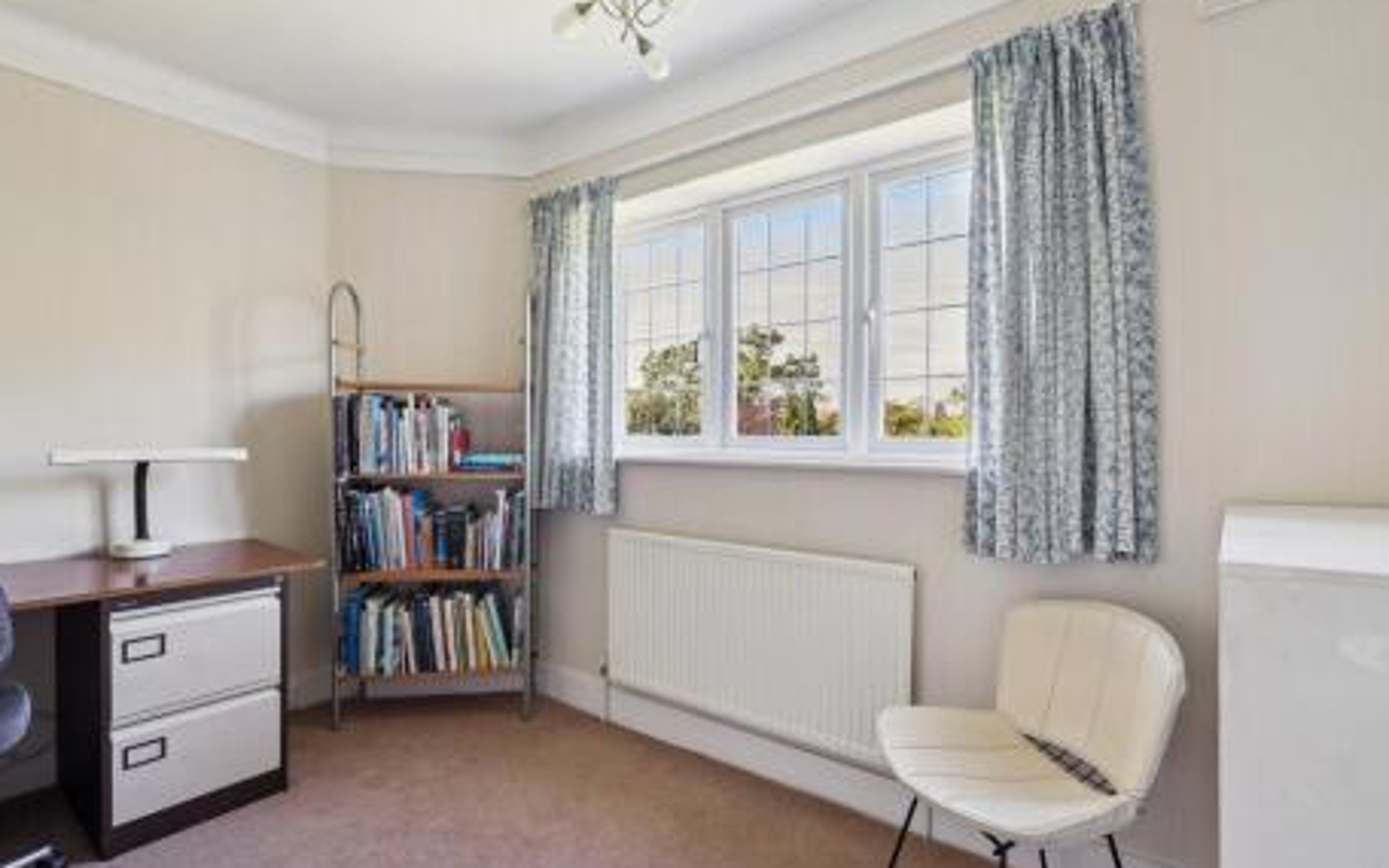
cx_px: 691
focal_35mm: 17
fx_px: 644
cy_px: 437
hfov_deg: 94.4
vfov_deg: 68.0
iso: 320
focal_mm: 16
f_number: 5.6
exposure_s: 1/25
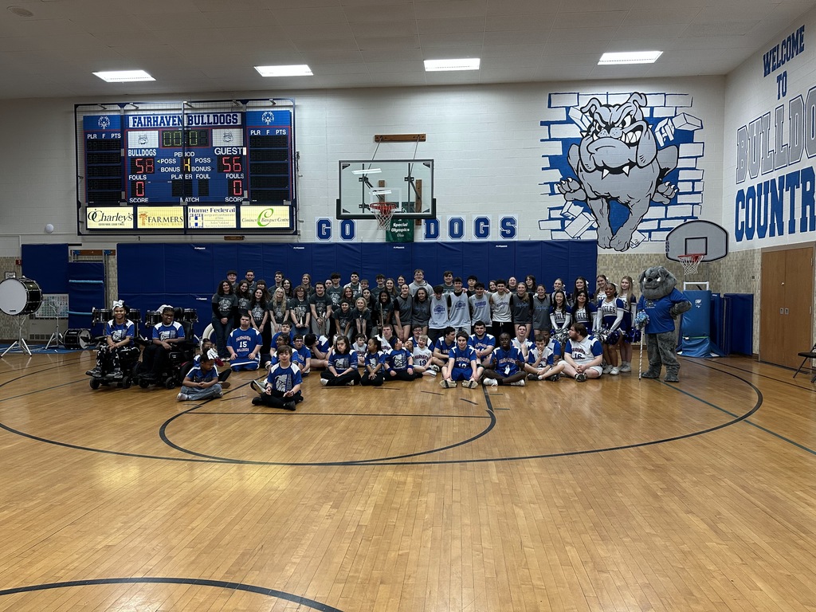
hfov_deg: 71.6
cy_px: 306
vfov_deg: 56.8
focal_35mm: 24
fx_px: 566
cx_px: 408
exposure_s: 1/120
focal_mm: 6.86
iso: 200
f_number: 1.78
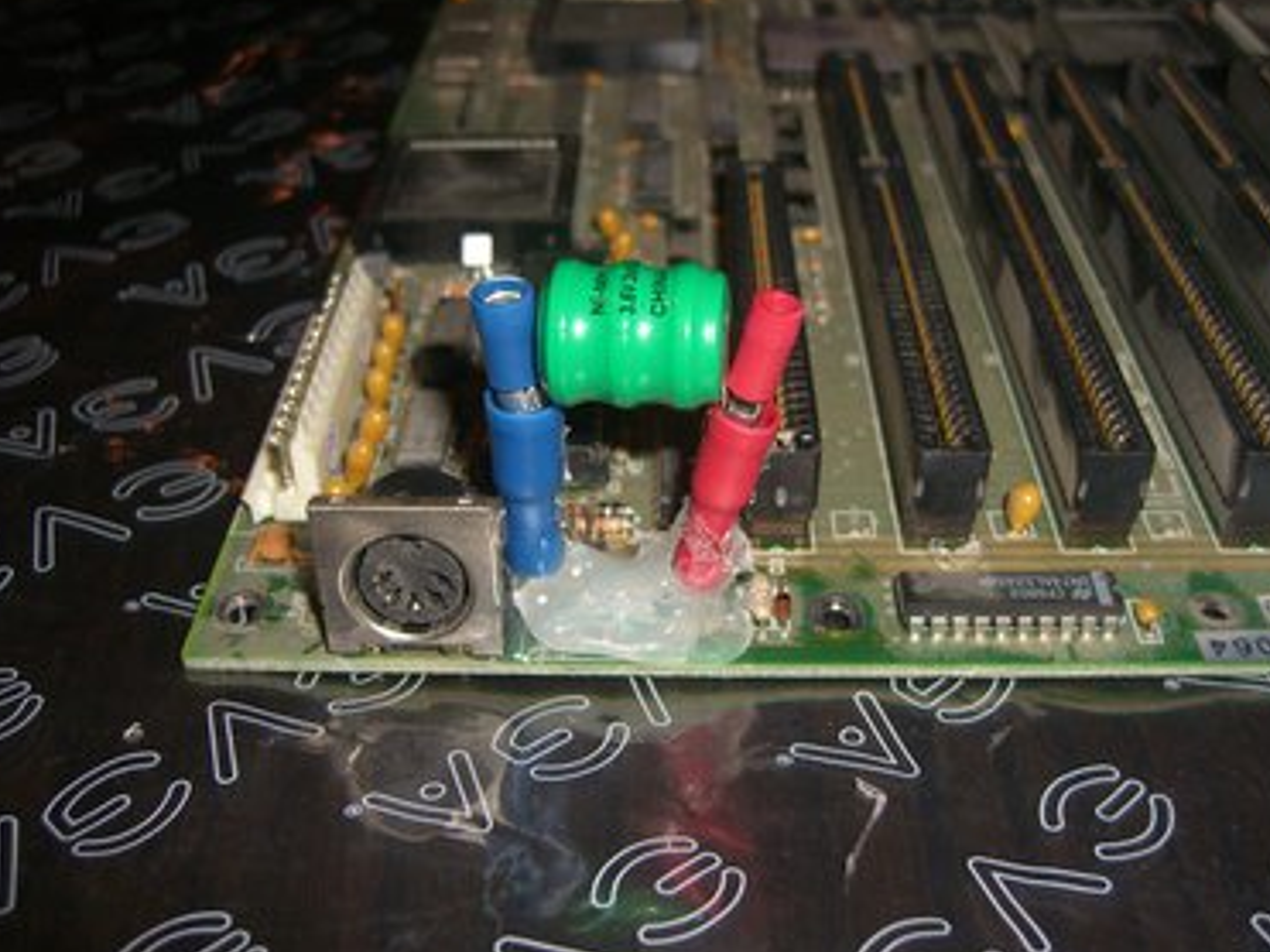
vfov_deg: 35.1
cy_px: 462
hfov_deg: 45.8
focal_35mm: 41
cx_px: 630
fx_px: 1504
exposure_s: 1/60
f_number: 2.8
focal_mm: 7.9
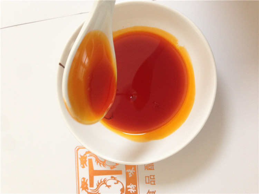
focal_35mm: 33
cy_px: 97
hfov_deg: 55.4
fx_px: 247
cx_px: 130
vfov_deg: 42.9
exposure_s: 1/20
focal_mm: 4.12
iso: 160
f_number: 2.4
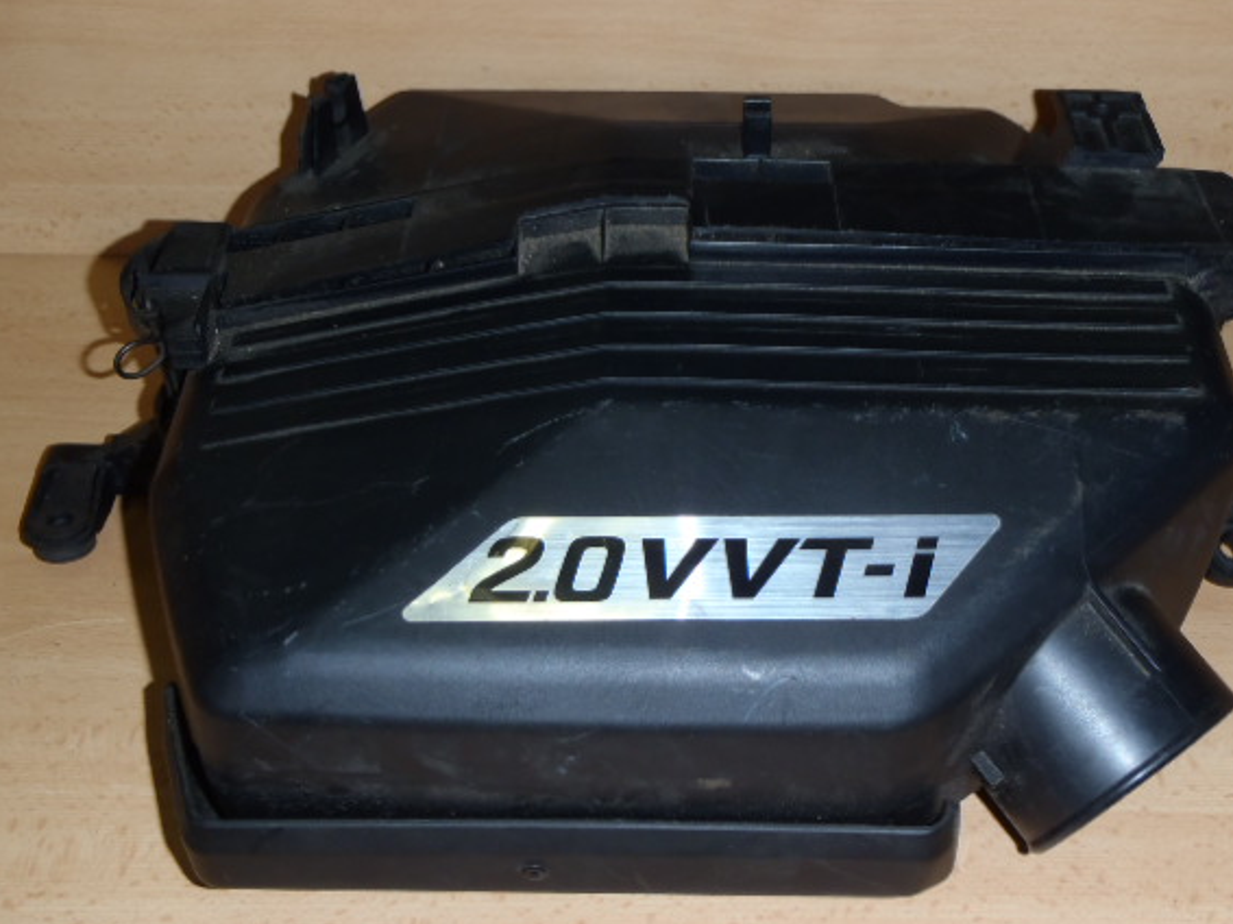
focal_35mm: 43
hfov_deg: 43.9
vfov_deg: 33.6
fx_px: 1531
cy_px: 447
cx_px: 638
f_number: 4.6
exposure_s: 1/40
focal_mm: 6.83
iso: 100
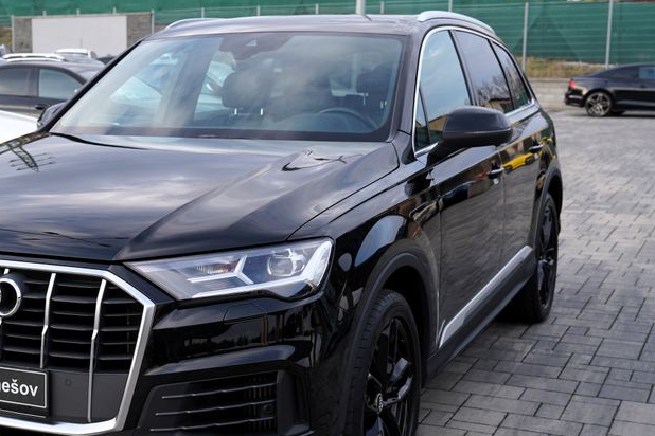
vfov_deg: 23.4
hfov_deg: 33.9
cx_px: 176
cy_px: 237
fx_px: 1055
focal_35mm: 58
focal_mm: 35
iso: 100
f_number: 4.5
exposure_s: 1/100
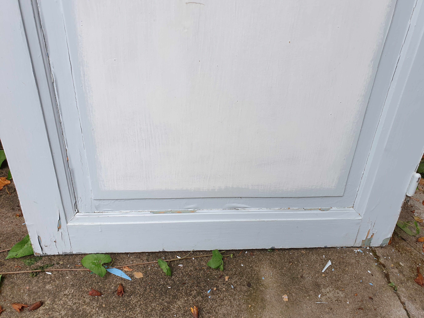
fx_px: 318
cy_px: 159
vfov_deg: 53.1
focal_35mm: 26
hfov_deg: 67.3
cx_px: 212
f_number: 2.4
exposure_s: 1/100
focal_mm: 4.3
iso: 64
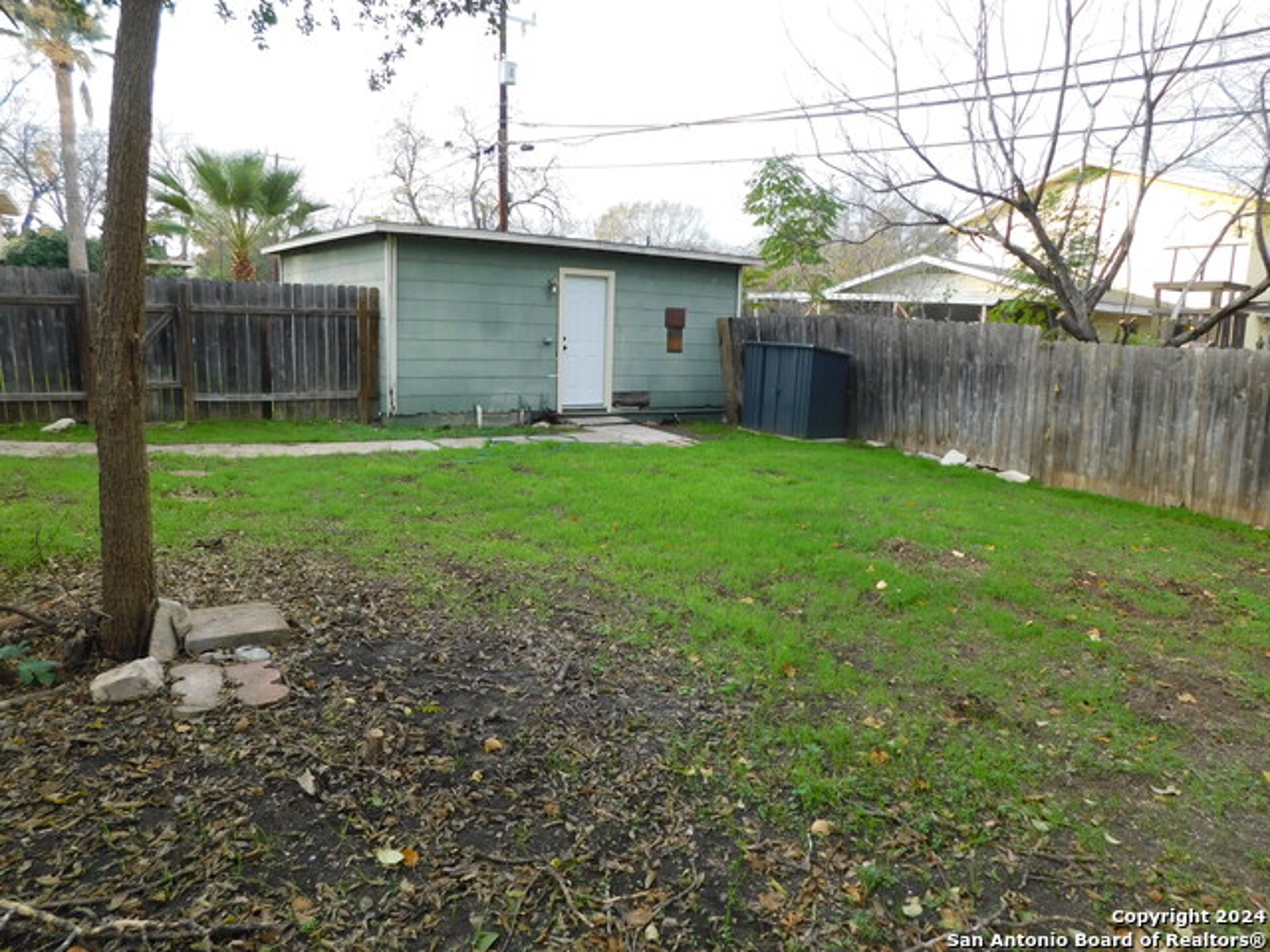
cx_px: 635
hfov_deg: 73.9
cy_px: 476
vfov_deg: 58.9
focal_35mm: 23
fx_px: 844
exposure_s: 1/250
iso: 125
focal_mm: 4
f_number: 3
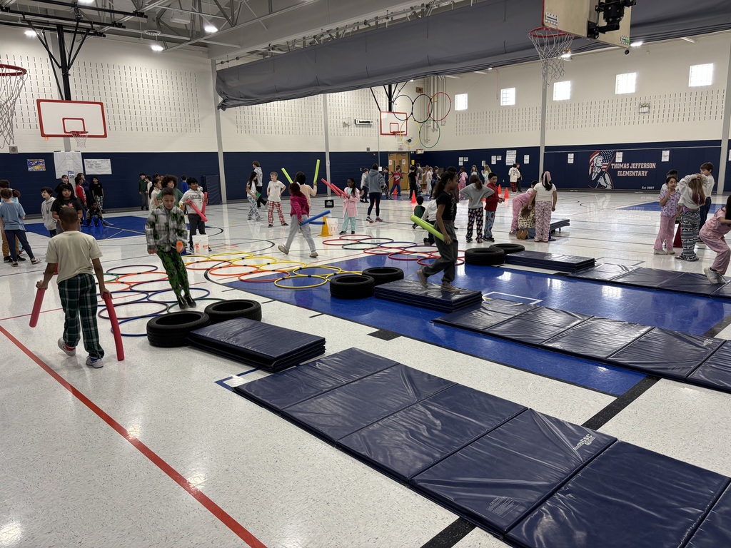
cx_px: 366
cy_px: 274
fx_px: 549
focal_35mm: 26
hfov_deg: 67.3
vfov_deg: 53.1
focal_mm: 5.96
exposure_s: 1/121
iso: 64
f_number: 1.6
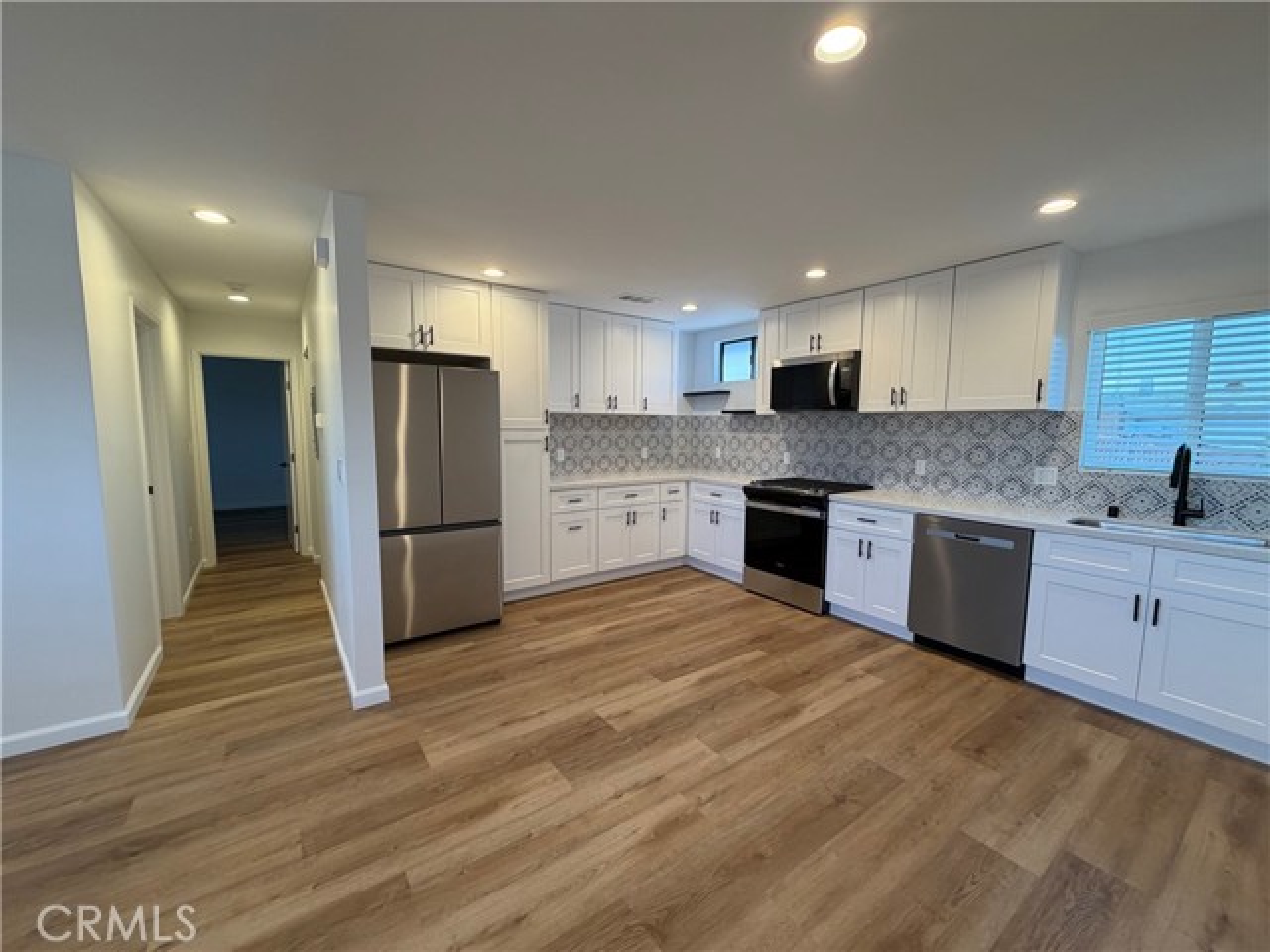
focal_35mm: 14
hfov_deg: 102.1
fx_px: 514
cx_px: 635
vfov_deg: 85.7
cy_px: 476
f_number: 2.2
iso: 160
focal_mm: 2.22
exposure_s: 1/120
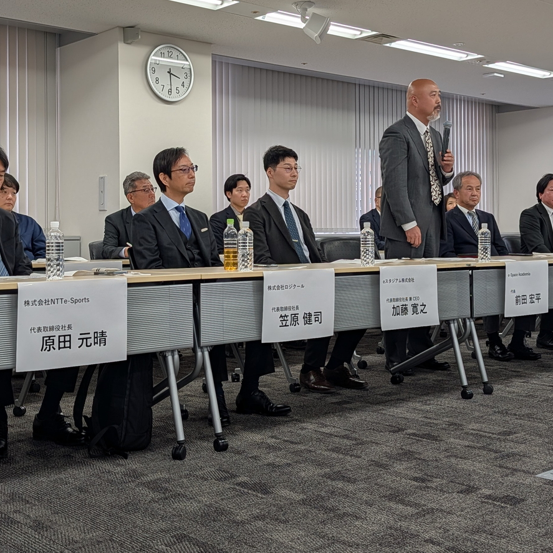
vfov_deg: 36.6
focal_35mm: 46
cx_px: 239
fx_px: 831
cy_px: 211
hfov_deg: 36.7
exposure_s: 1/100
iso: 31
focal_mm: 6.9
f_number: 1.68
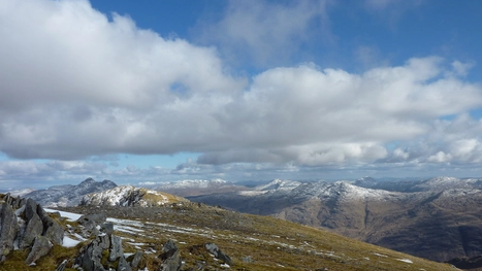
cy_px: 175
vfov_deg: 41.1
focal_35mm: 28
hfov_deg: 67.9
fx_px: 358
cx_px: 235
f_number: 5.6
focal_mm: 4.1
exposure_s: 1/500
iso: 80
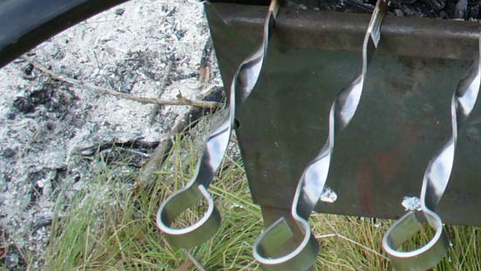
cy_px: -30
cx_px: 666
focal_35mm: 116
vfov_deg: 10.3
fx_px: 1480
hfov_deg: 17.1
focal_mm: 6.1
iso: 64
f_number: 5.6
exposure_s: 1/125
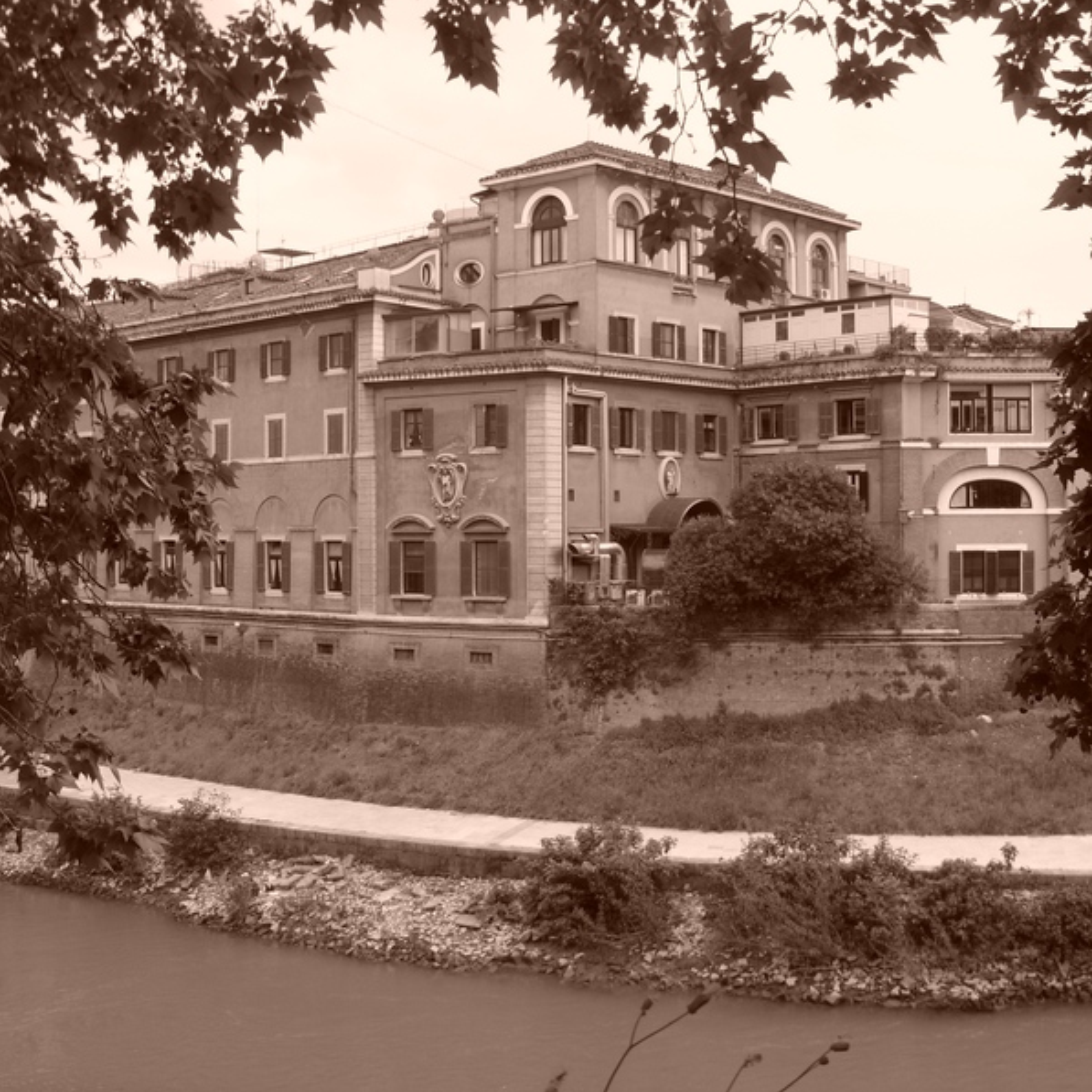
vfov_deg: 37.6
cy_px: 545
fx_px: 1606
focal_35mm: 45
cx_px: 554
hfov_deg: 37.6
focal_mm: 6.3
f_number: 2.8
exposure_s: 1/168
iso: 50
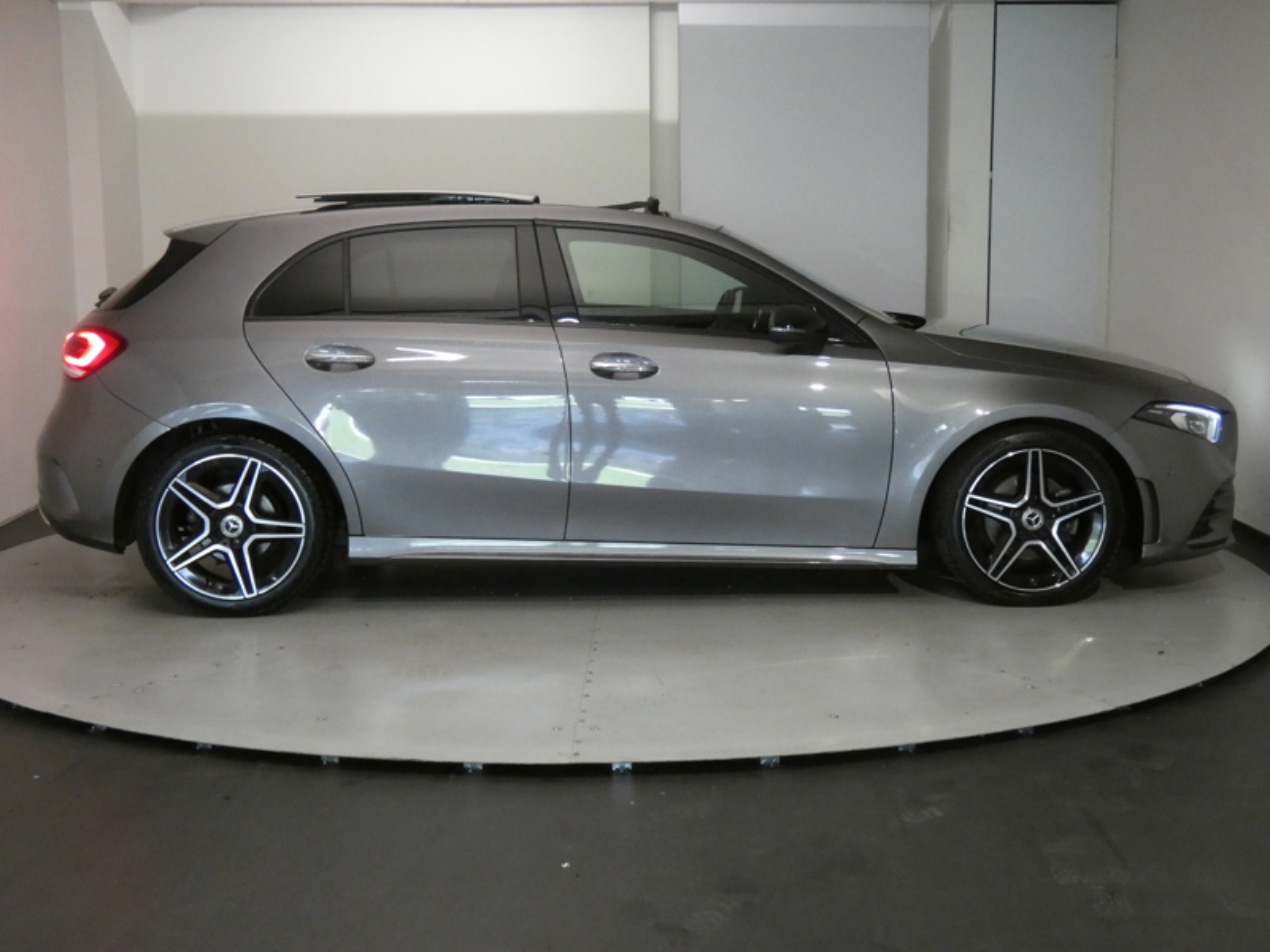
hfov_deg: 41.2
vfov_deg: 31.5
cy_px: 476
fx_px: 1688
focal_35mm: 46
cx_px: 635
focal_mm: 8.2
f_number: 3.8
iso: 1000
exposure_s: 1/80
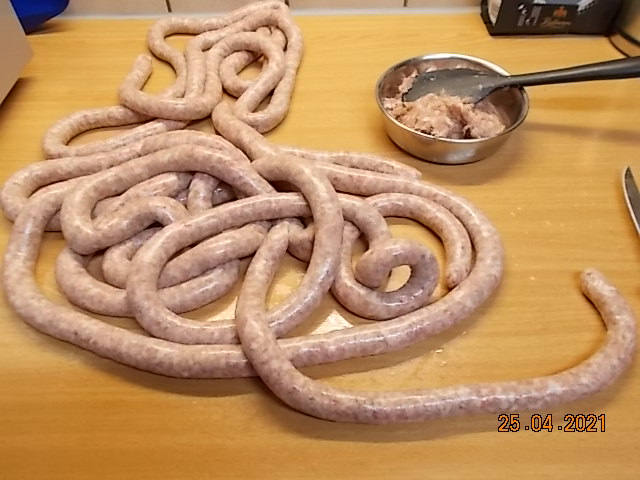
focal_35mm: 30
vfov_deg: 46.8
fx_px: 555
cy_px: 240
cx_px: 320
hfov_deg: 60.0
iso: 200
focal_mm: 5.3
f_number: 3.4
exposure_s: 1/25
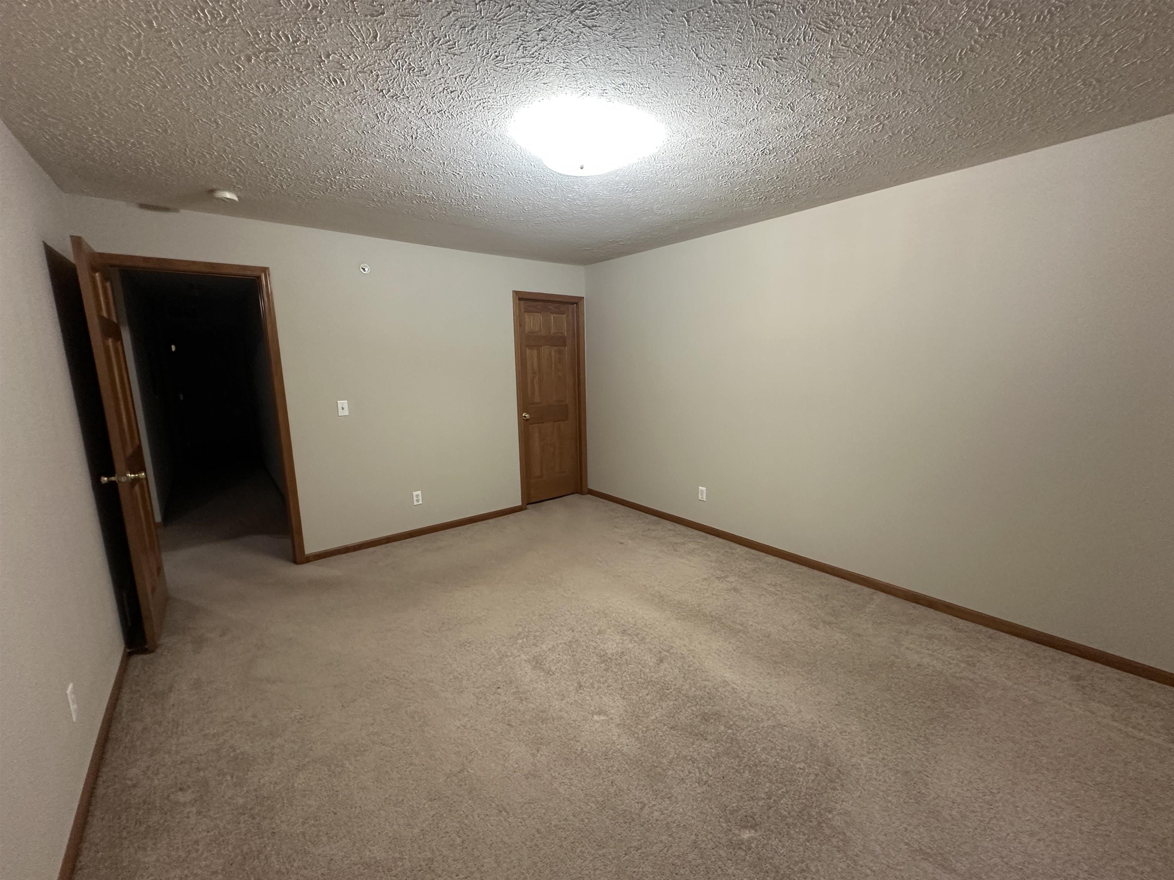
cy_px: 440
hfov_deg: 102.1
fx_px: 475
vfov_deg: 85.7
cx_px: 587
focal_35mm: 14
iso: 400
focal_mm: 2.22
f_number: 2.2
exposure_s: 1/60
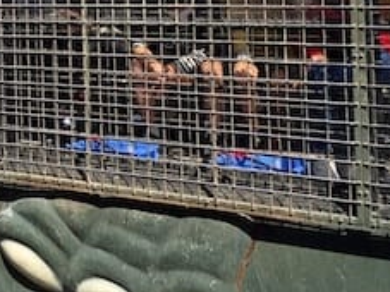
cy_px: -58
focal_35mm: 81
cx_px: -52
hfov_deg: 22.6
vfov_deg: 17.4
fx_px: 912
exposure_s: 1/382
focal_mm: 6.3
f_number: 1.7
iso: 12
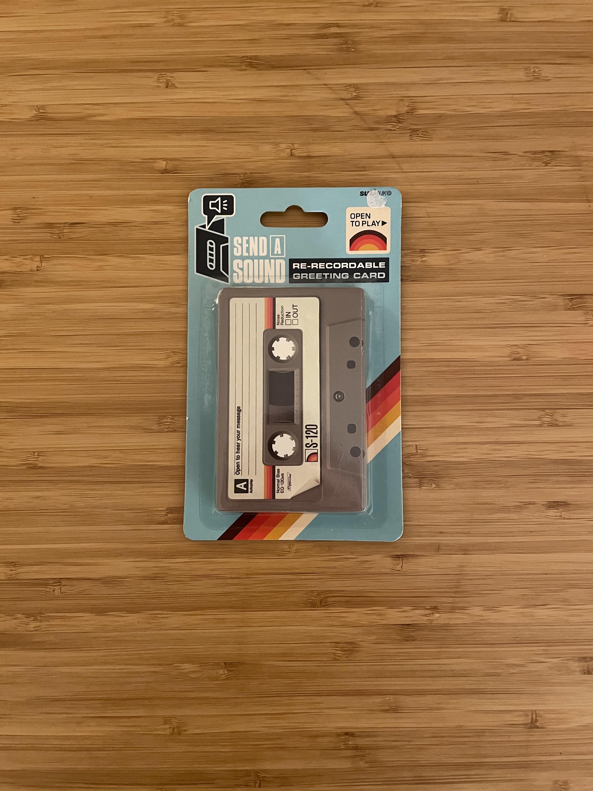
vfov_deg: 67.3
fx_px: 594
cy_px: 396
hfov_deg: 53.1
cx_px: 296
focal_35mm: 26
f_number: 1.6
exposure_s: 1/31
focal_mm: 4.2
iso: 640
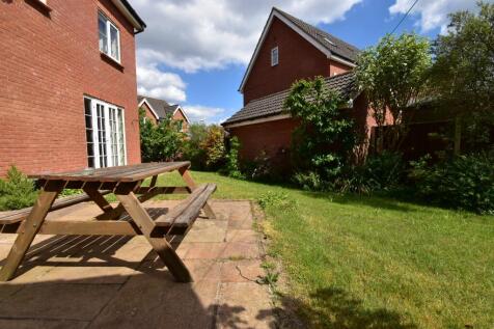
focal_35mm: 15
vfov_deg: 77.3
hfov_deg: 100.4
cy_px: 164
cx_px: 247
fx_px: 206
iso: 400
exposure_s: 1/400
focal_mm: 10
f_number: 11
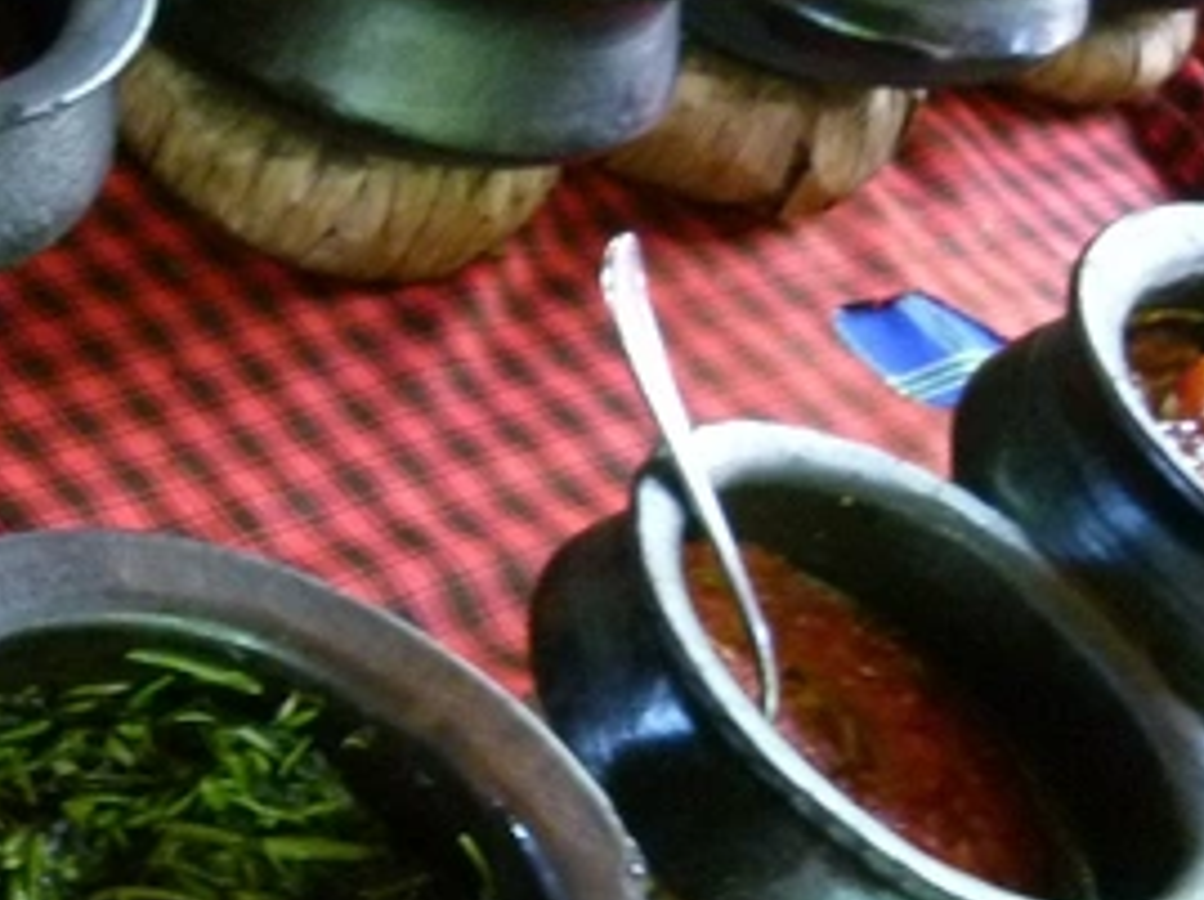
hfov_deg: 26.3
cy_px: 784
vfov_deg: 21.5
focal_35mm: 67
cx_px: -184
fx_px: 2327
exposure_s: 1/8
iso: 400
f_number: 2.8
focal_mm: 4.5
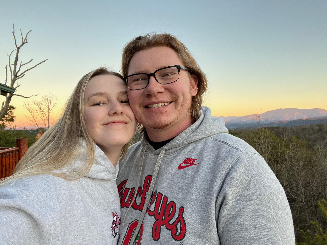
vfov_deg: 58.9
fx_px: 217
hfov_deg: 73.9
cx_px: 164
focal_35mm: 23
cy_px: 122
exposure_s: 1/100
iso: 100
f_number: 2.2
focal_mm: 2.71
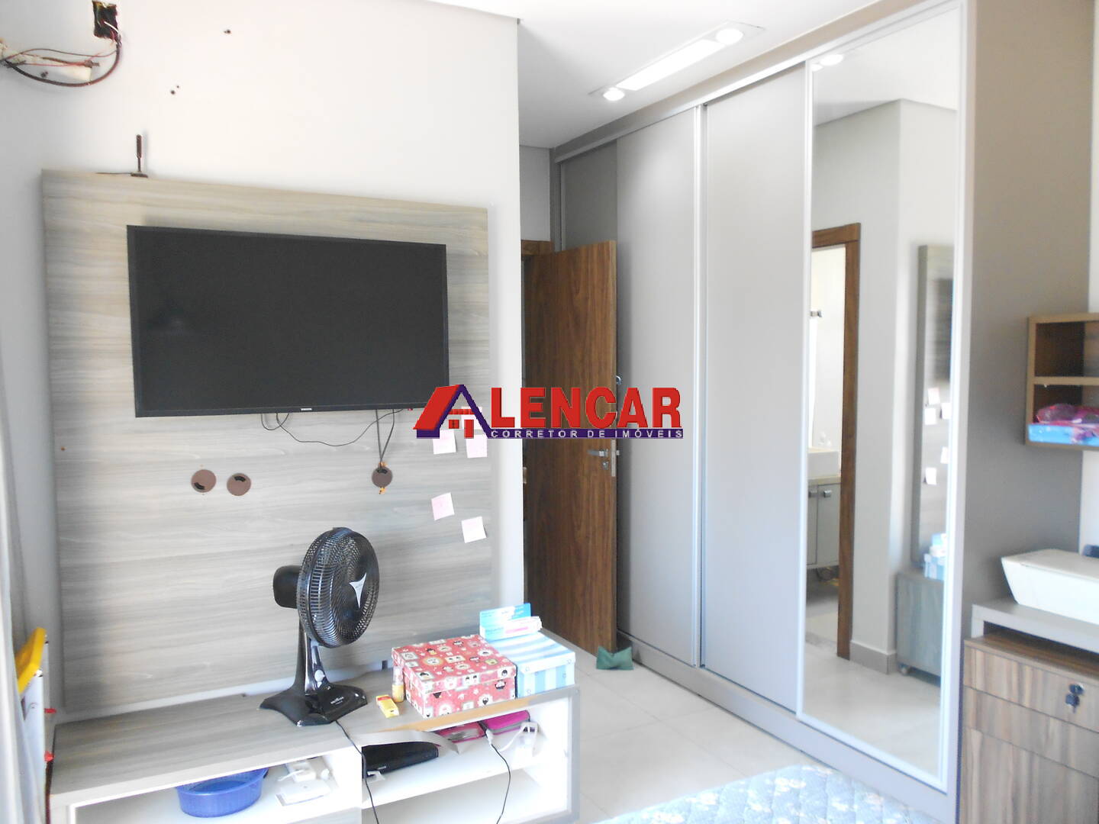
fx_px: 825
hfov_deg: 67.3
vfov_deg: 53.1
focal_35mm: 26
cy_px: 412
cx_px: 550
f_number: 3.2
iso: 250
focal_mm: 4.6
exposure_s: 1/30
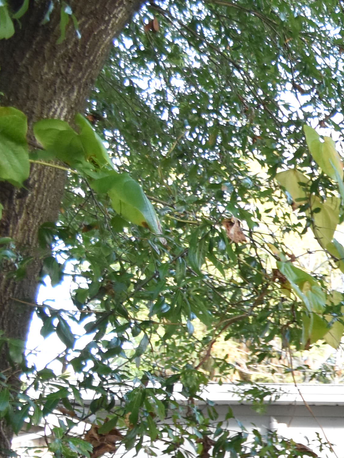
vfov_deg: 30.0
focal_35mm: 58
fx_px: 769
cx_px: 783
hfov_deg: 15.8
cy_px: 499
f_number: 3.5
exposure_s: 1/350
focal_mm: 10
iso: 800
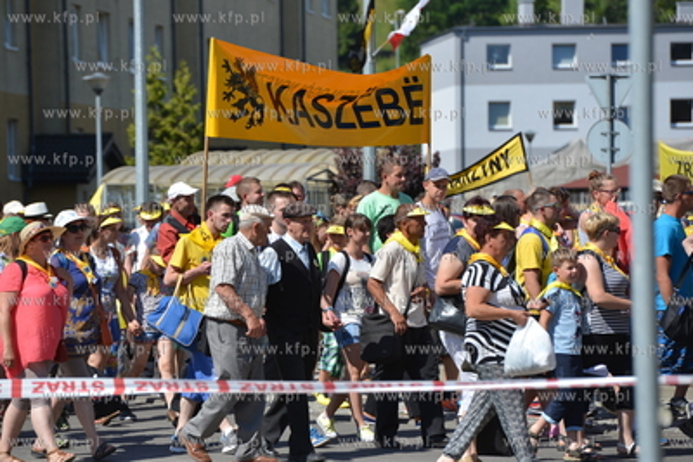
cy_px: 231
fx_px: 3851
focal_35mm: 200
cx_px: 346
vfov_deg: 6.9
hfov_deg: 10.3
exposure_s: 1/1600
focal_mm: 200
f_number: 5.6
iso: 250
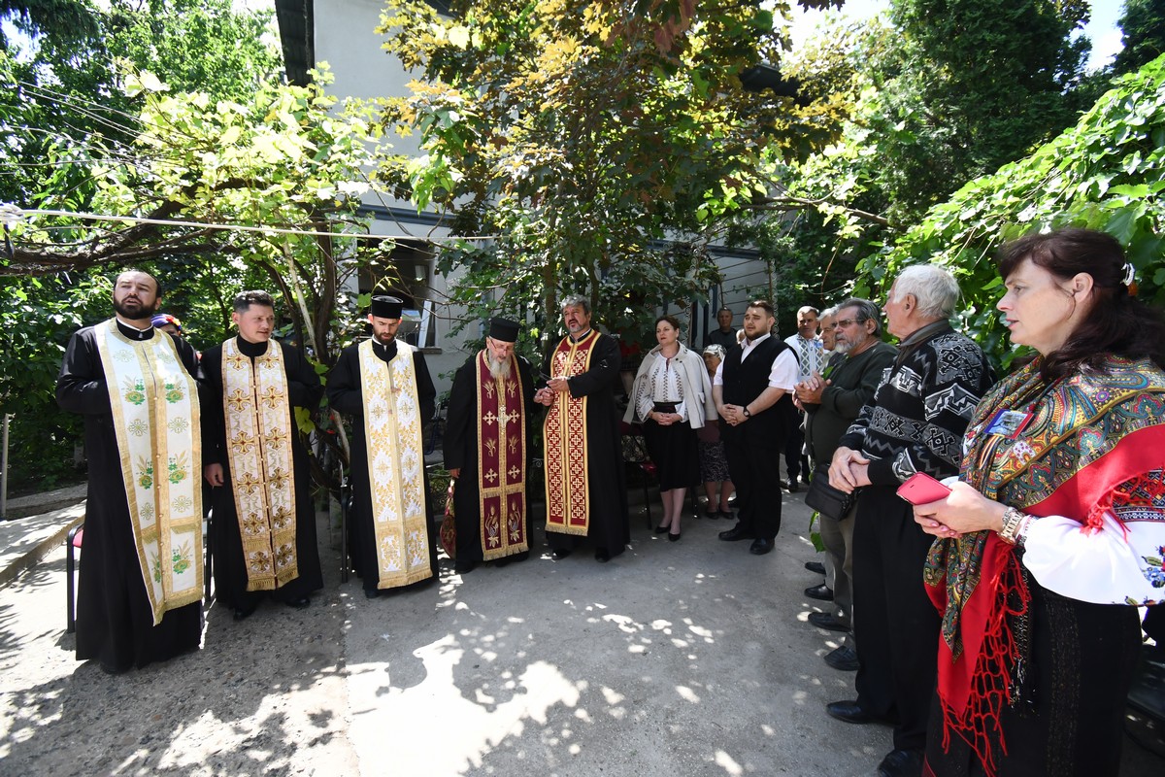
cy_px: 388
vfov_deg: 77.3
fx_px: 485
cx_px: 582
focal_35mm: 15
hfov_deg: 100.4
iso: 640
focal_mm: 10
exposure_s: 1/640
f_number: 4.5
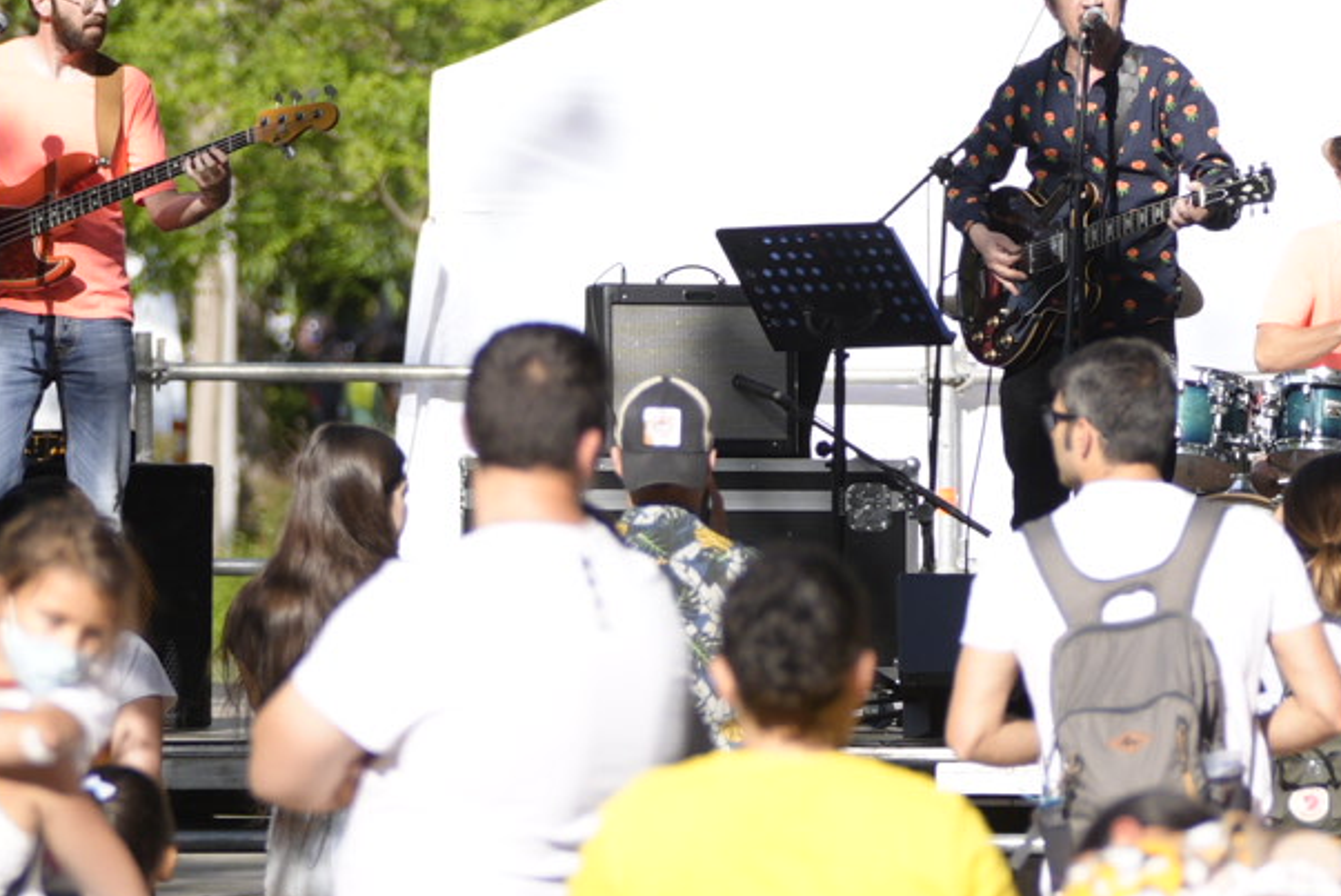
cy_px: 396
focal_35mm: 469
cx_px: 1103
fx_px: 17482
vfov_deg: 2.9
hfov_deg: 4.4
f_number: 2.8
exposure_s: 1/1000
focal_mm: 117
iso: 100
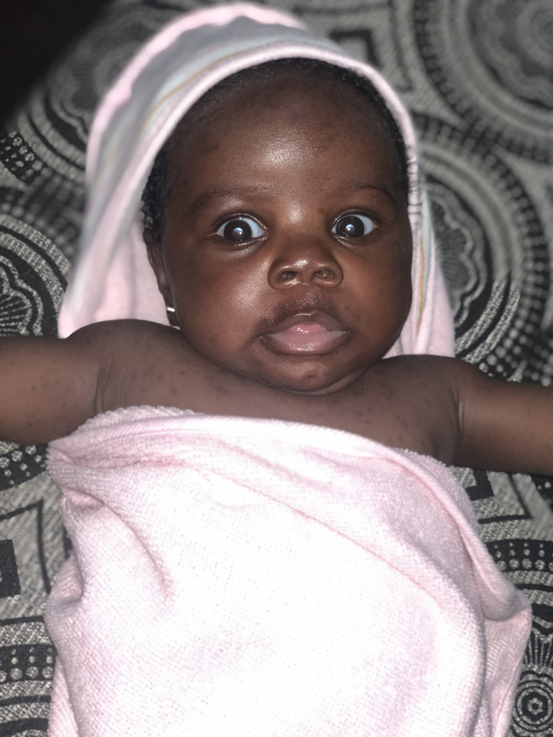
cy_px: 368
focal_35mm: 52
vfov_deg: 36.8
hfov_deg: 28.0
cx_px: 276
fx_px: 1108
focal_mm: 6
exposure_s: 1/32
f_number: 2.4
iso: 100
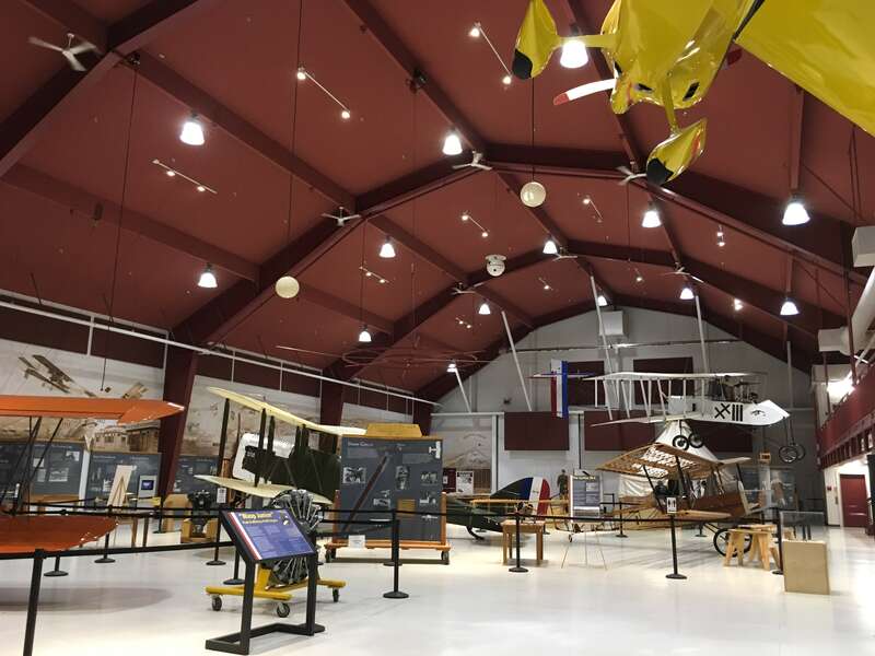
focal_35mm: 29
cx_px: 438
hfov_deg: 61.7
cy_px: 328
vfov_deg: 48.2
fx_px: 733
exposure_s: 1/30
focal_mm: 4.15
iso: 125
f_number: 2.2
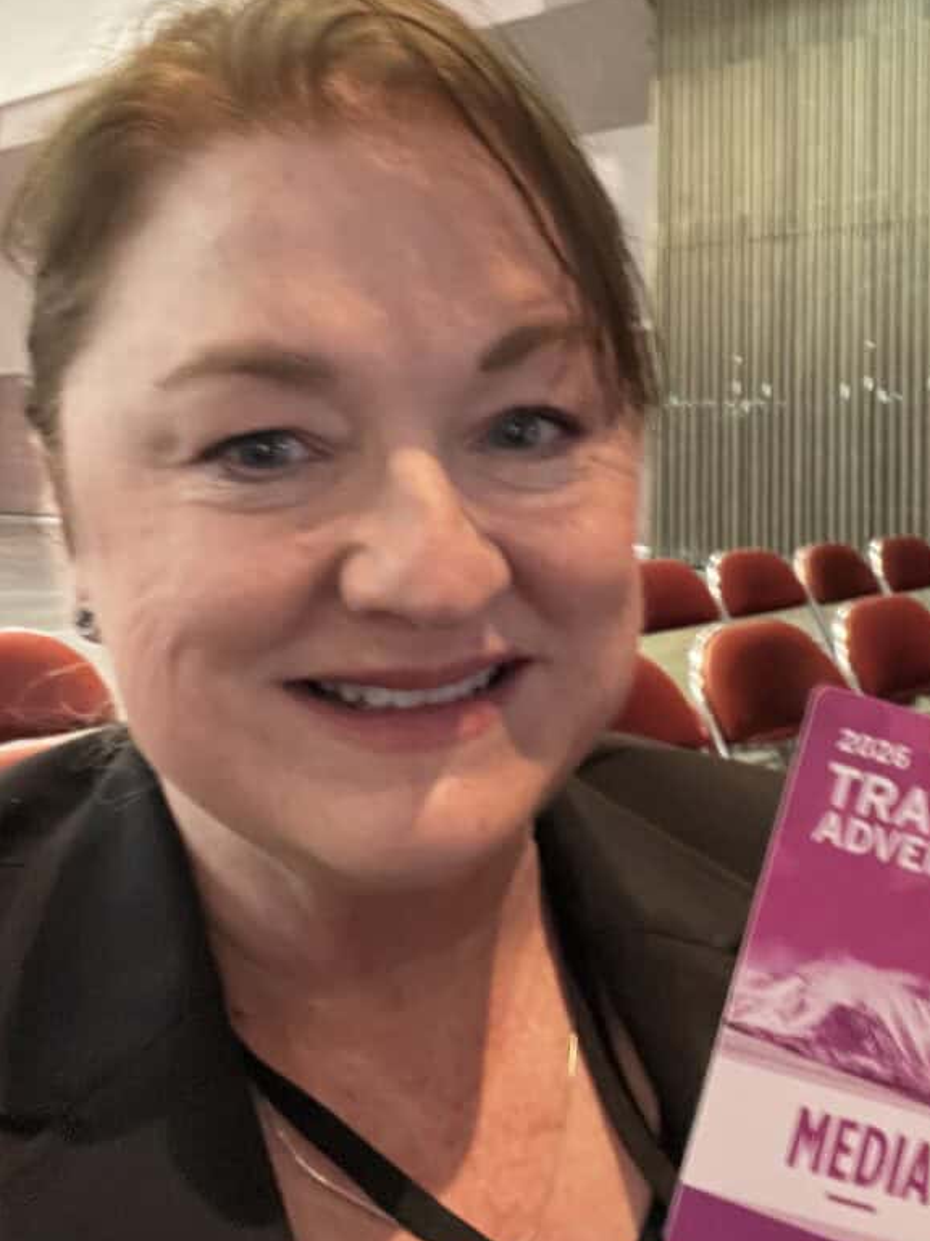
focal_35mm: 40
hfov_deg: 35.7
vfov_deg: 46.7
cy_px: 533
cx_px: 593
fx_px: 1433
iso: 1250
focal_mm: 2.7
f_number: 2.2
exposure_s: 1/15
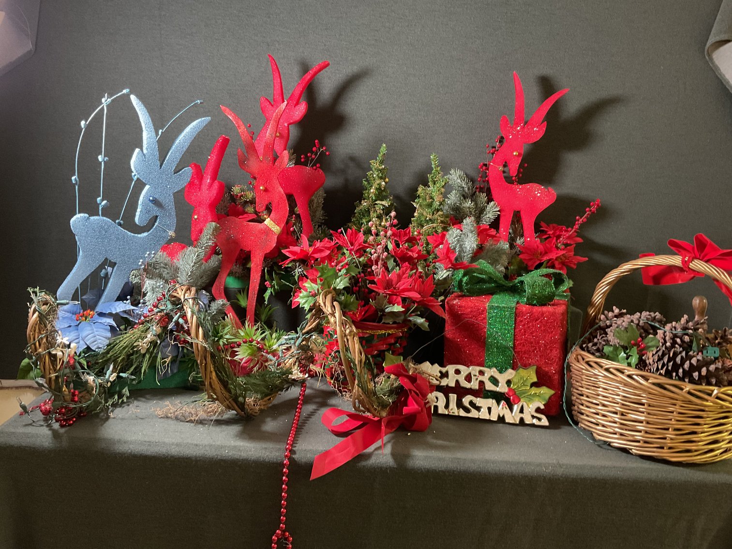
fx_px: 613
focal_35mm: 29
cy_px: 274
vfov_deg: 48.2
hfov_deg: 61.7
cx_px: 366
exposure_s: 1/40
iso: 200
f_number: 1.8
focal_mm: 3
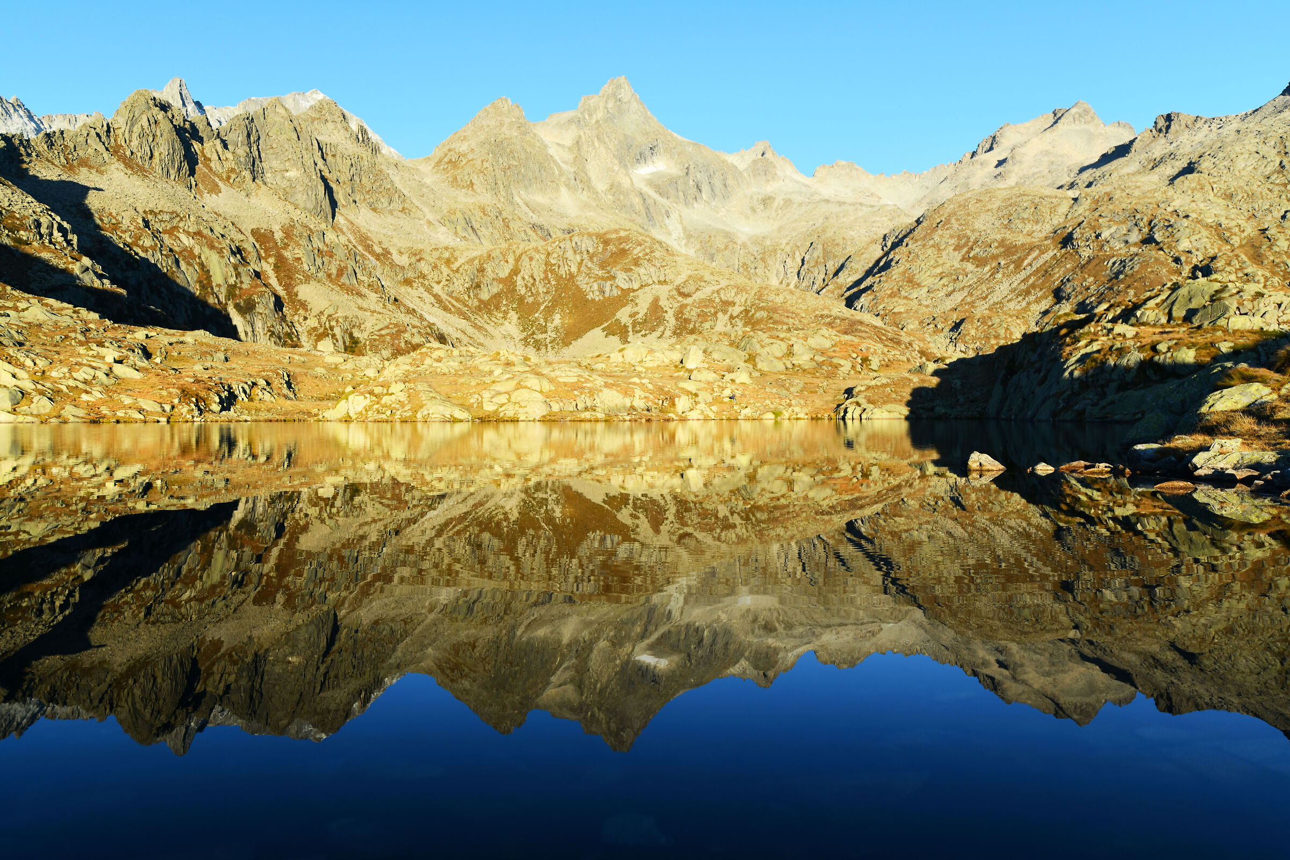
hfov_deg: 54.4
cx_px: 645
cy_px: 430
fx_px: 1254
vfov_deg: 37.9
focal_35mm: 35
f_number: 4
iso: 64
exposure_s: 1/200
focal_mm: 35
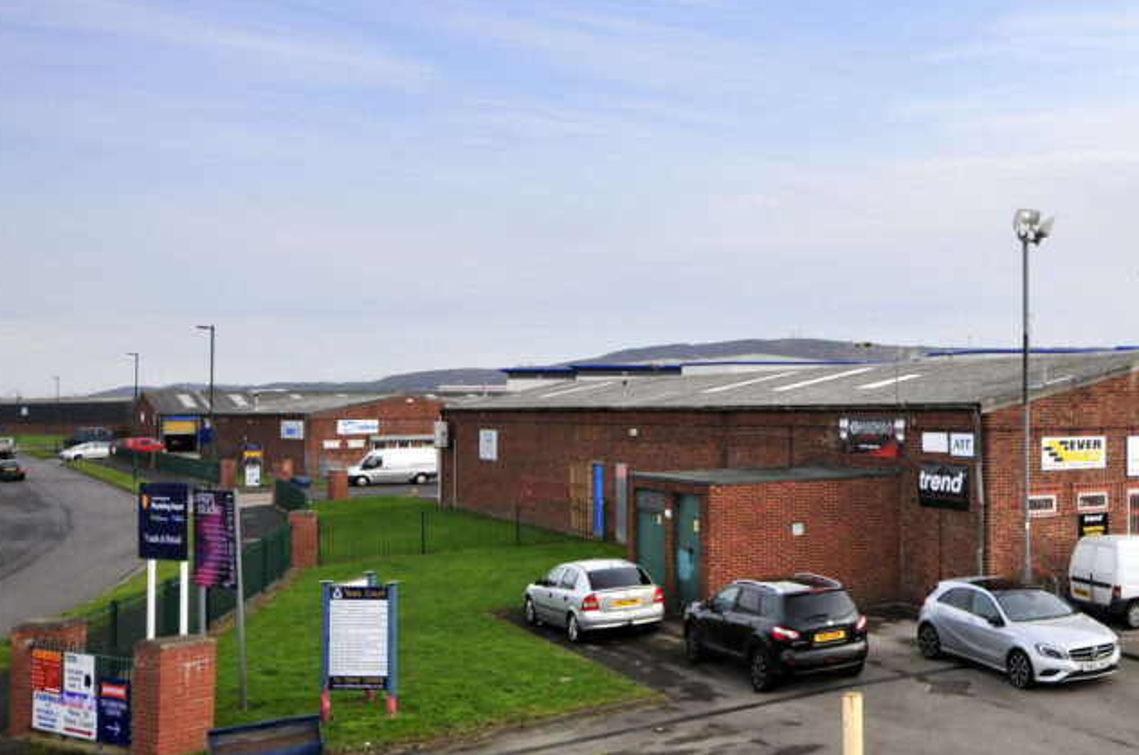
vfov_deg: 32.5
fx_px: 1297
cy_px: 356
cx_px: 1071
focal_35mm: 41
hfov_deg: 42.6
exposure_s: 1/200
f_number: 7.1
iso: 200
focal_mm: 13
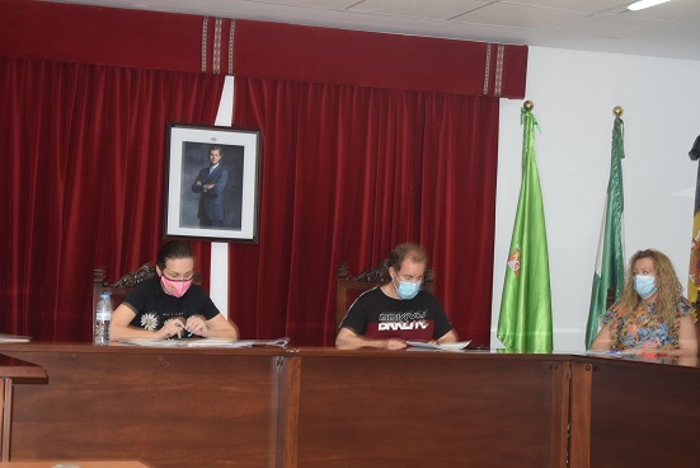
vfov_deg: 18.2
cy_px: 234
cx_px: 350
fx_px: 1459
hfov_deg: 27.0
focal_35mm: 75
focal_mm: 50
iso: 1250
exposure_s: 1/60
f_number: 5.6
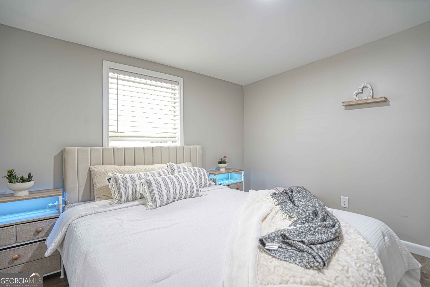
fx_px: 191
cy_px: 144
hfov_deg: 96.7
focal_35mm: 16
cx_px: 215
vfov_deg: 73.7
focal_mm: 16
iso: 100
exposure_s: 1/4
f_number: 4
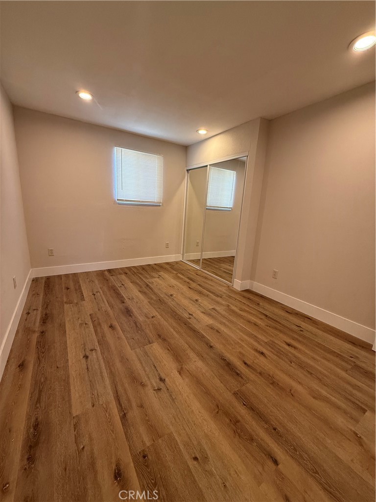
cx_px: 188
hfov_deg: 85.7
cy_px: 251
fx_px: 203
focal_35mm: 14
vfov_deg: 102.1
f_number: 2.2
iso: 250
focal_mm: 2.22
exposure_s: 1/120
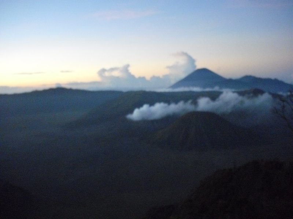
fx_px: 322
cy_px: 110
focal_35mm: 38
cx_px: 146
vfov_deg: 37.7
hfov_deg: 49.0
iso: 800
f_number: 2.8
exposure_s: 1/80
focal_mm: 6.2
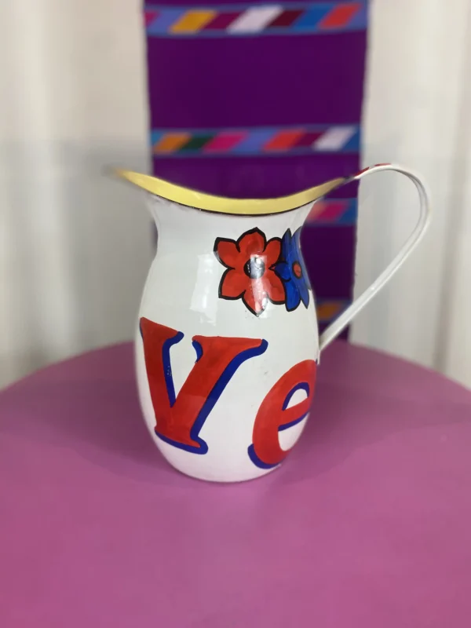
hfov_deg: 53.1
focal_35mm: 26
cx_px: 236
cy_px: 314
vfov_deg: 67.3
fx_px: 472
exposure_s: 1/100
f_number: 1.8
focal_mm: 4.25
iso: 80
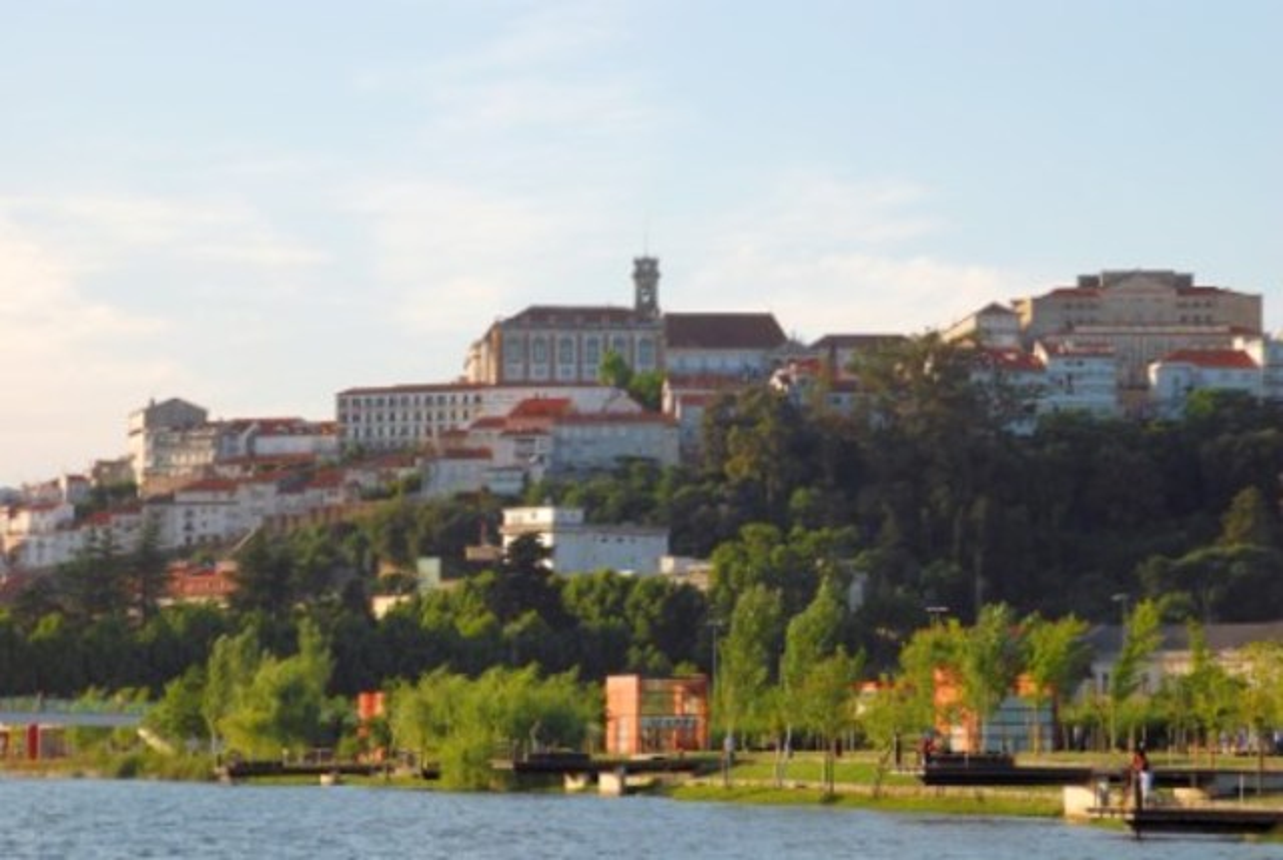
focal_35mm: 128
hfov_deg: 16.0
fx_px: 4551
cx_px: 642
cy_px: 430
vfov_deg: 10.8
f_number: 13
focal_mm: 85
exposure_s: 1/60
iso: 100
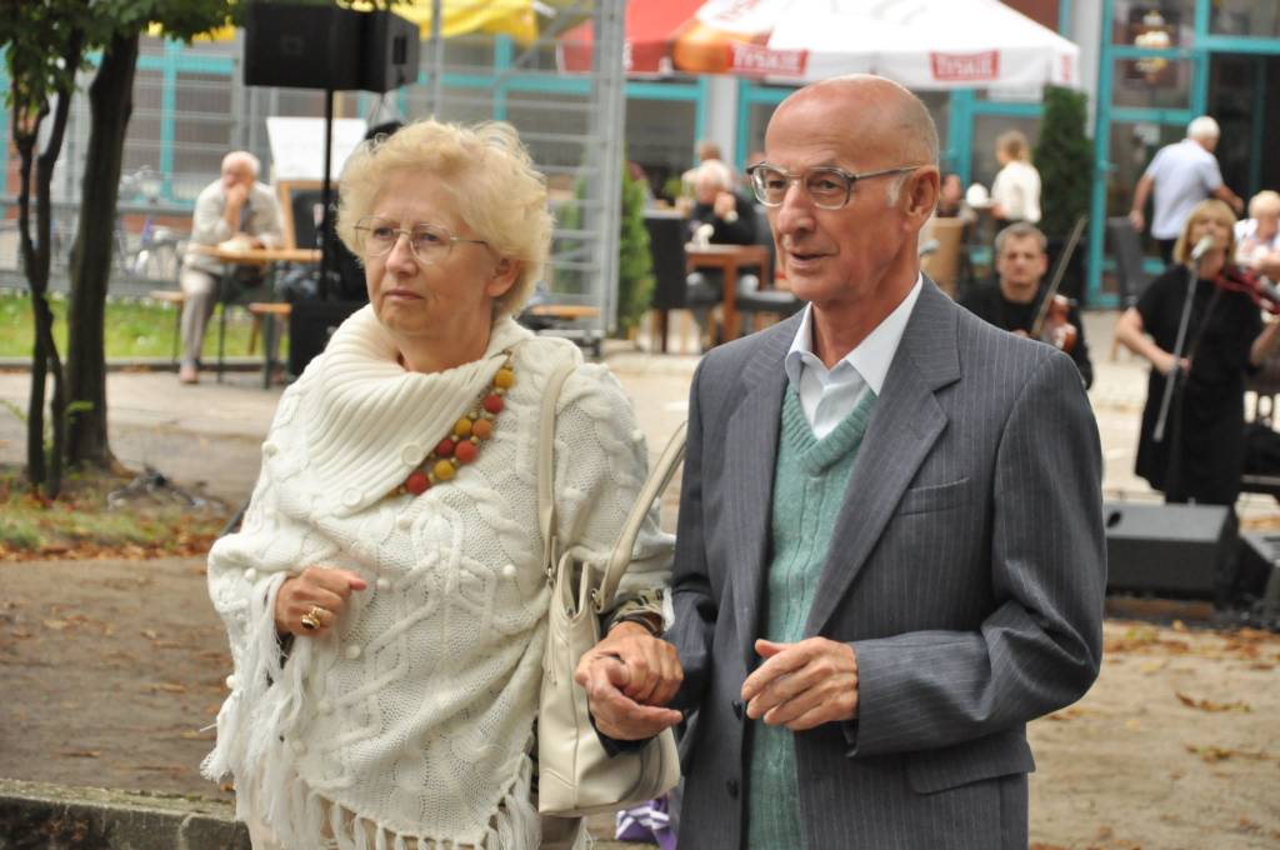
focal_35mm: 135
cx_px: 640
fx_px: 4794
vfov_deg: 10.1
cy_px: 425
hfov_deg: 15.2
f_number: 5.6
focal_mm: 90
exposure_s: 1/400
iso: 2000
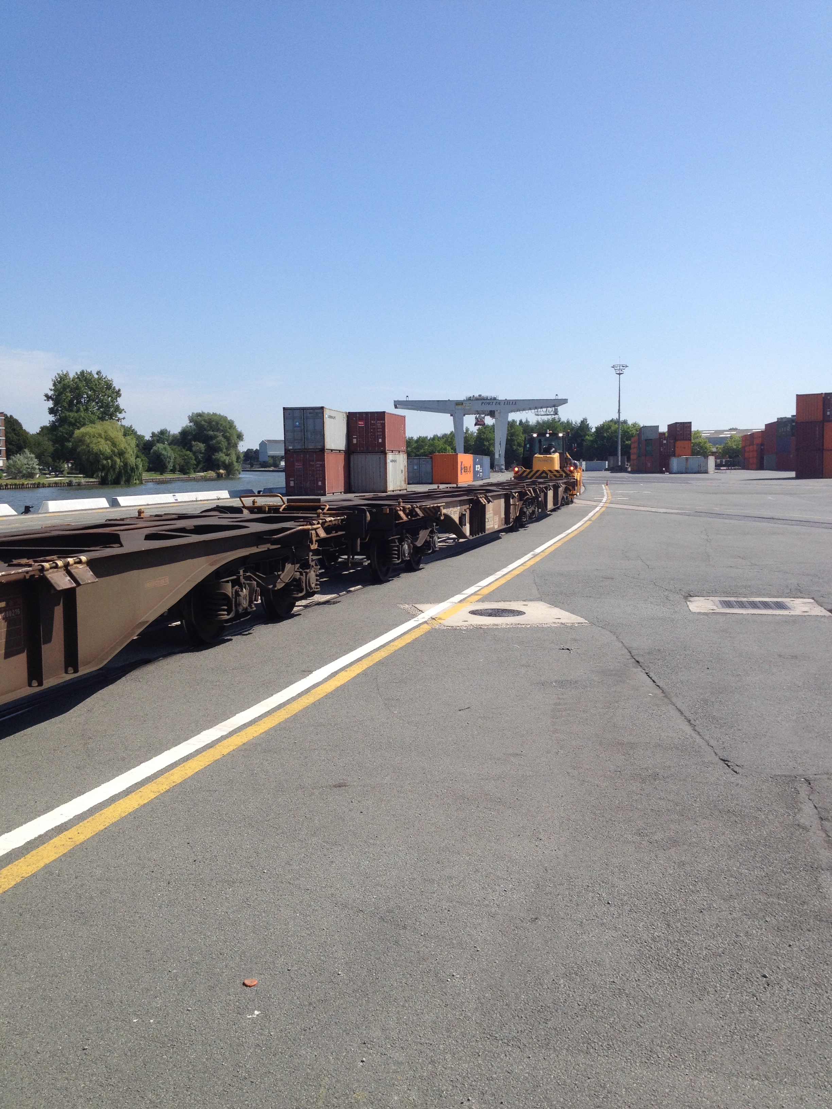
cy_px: 554
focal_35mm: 35
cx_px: 416
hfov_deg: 40.7
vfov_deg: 52.6
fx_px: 1122
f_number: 2.4
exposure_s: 1/1905
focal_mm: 4.28
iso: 50
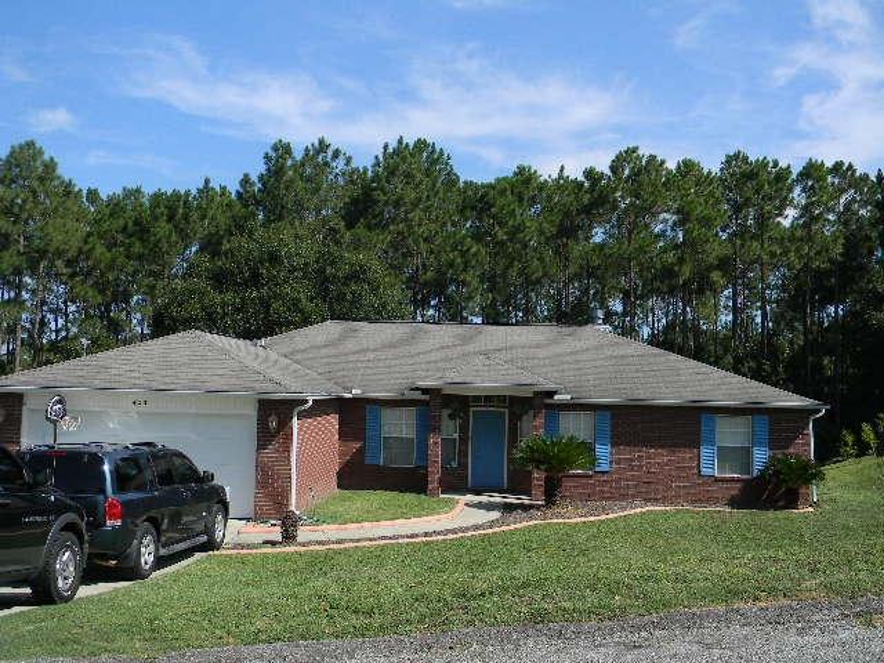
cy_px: 332
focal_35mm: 36
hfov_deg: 51.4
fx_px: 919
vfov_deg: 39.7
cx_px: 442
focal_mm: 6.4
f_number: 3.7
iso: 80
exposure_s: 1/728
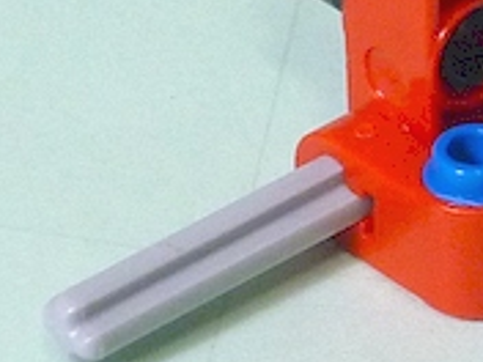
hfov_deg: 5.5
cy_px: 69
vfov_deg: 4.1
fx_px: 5065
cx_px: 439
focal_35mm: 363
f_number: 3.8
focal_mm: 10.6
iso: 250
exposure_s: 1/50
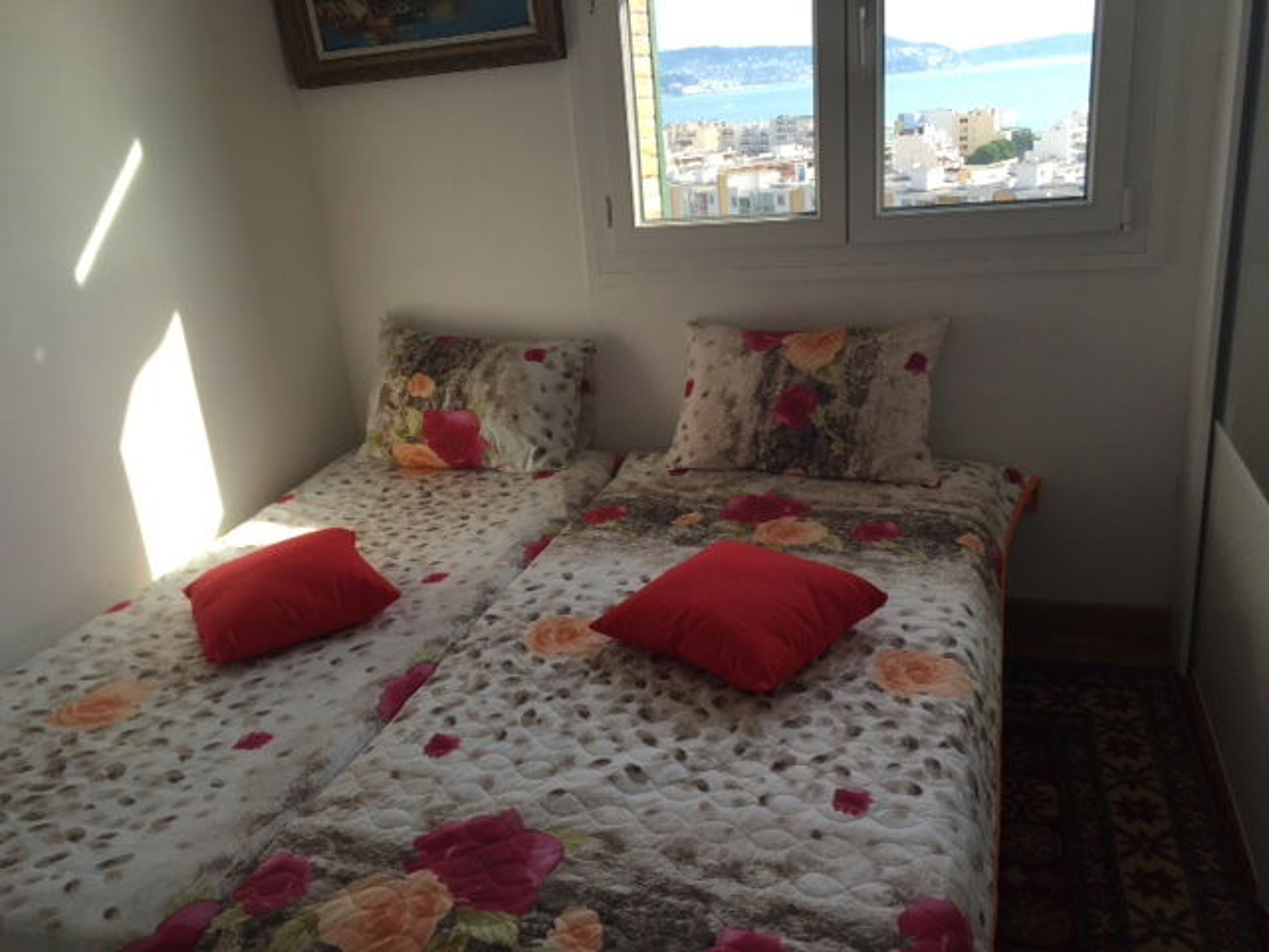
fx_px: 1063
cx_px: 634
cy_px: 476
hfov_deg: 61.7
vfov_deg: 48.2
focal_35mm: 29
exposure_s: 1/332
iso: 32
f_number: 2.2
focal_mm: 4.15
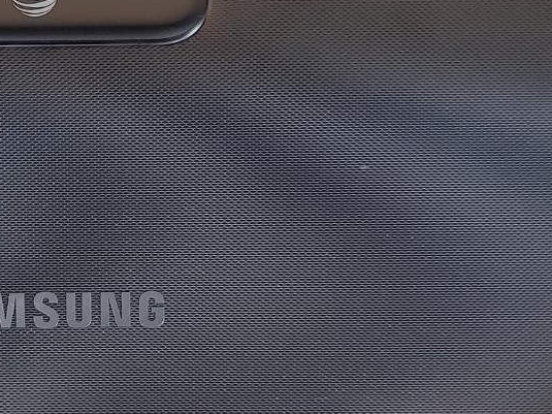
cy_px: 230
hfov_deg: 26.9
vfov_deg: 21.0
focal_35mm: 70
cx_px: 70
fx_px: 1116
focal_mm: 4.36
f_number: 1.8
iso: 50
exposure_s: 1/60
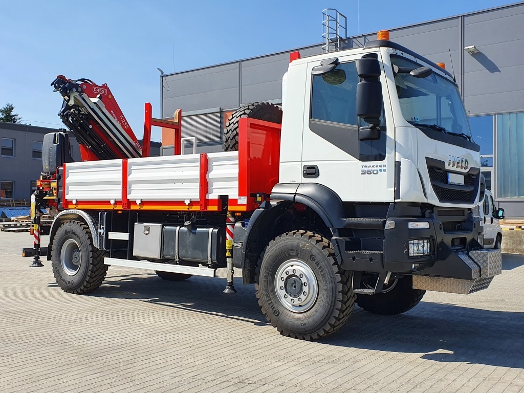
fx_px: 394
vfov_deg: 53.1
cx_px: 262
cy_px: 196
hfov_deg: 67.3
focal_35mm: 26
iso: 50
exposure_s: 1/1596
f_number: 2.4
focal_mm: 4.32
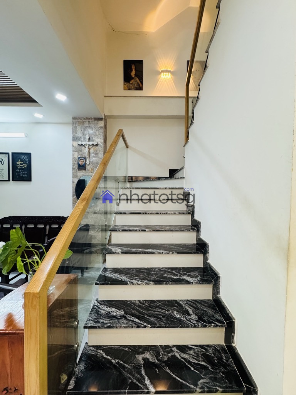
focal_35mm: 14
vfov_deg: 102.1
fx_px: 160
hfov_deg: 85.7
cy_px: 198
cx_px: 148
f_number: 2.2
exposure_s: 1/99
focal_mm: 2.22
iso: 320
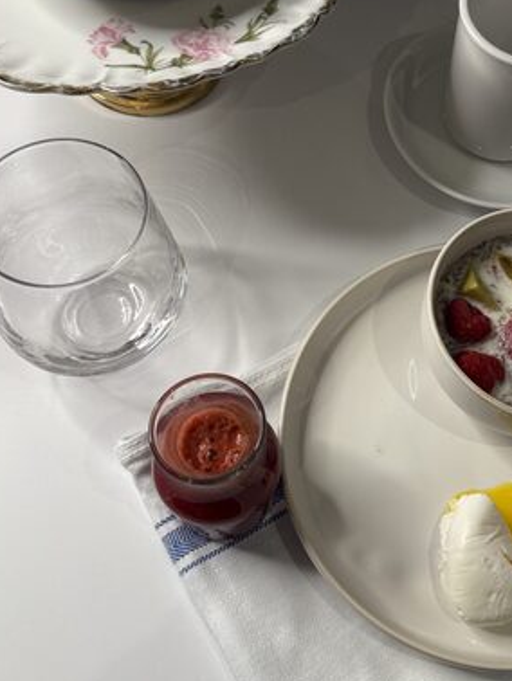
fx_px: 867
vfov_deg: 42.7
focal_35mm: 44
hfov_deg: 32.0
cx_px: 409
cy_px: 272
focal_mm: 5.96
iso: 40
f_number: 1.6
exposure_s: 1/120
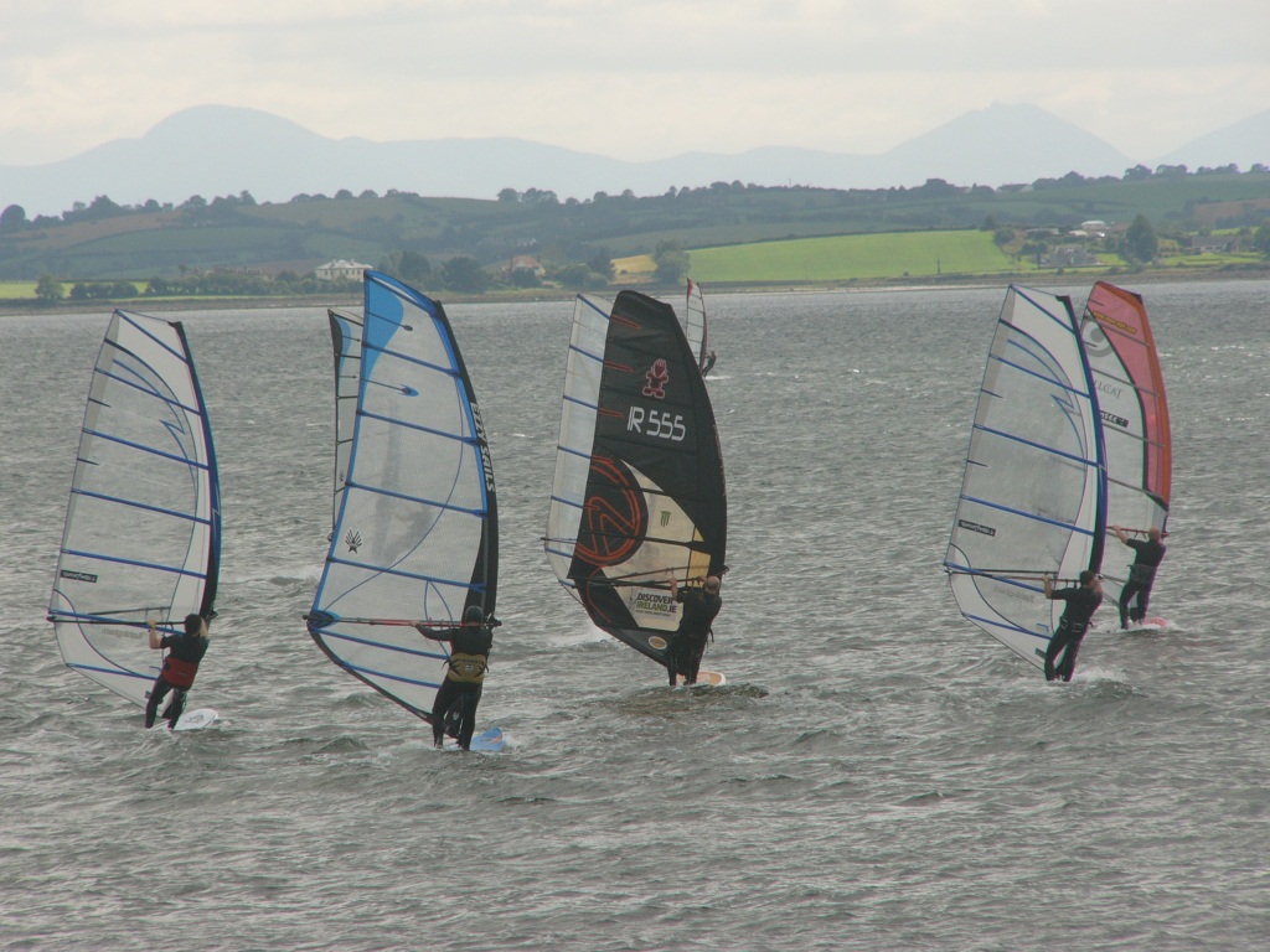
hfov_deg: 5.1
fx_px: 14235
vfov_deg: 3.8
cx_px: 635
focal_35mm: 388
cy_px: 476
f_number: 5.2
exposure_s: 1/500
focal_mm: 64.5
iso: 50
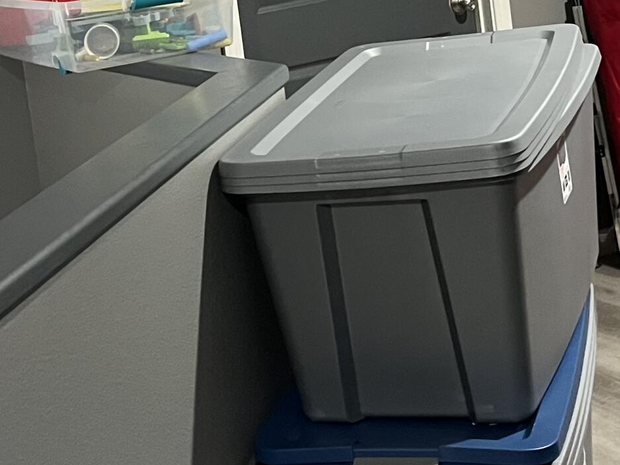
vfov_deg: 17.2
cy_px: -50
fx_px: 1487
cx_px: 220
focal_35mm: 83
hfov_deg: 23.5
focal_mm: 5.1
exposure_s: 1/40
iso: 500
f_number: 1.6
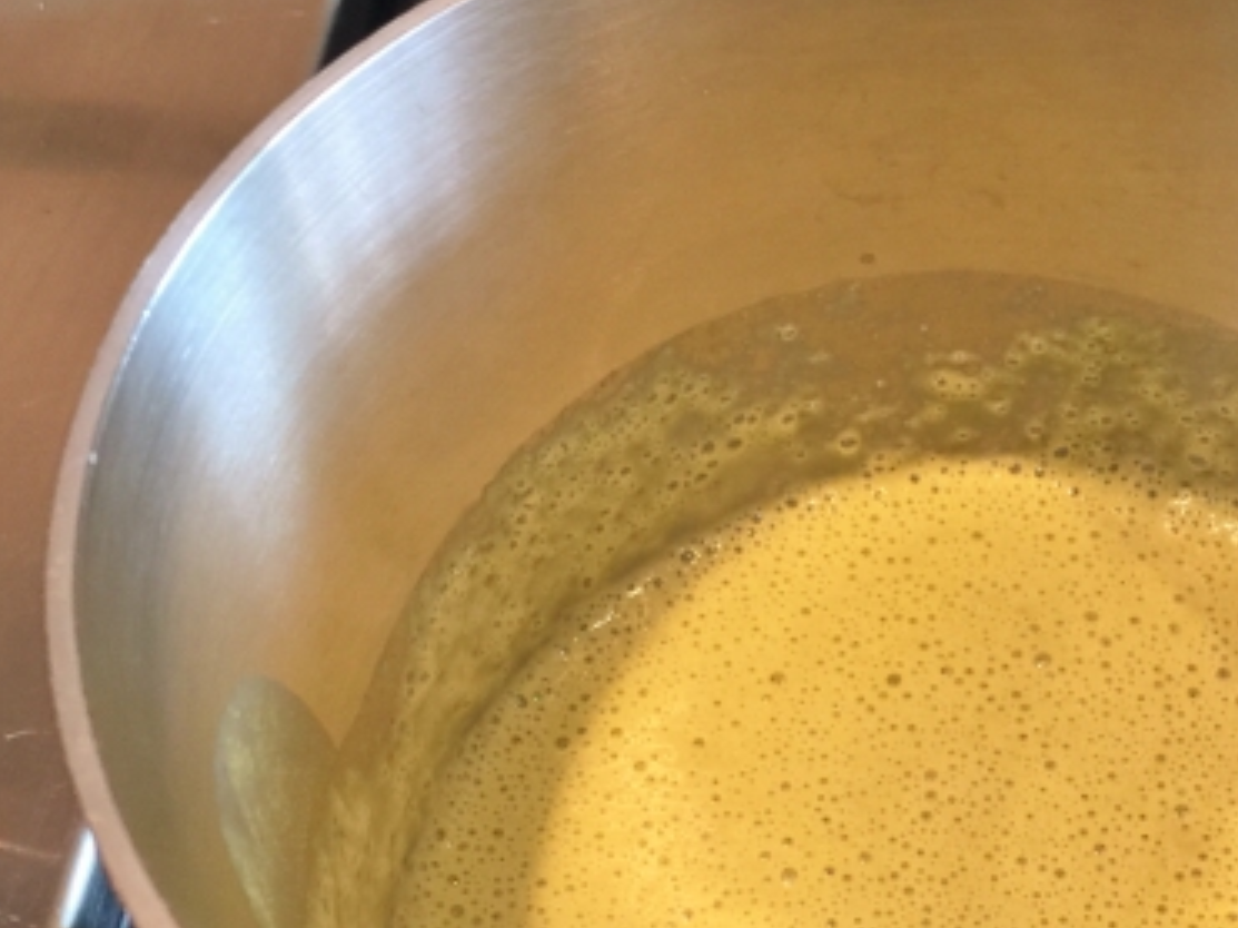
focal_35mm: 50
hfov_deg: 36.9
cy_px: 774
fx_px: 1788
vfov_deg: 28.3
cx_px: 988
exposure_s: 1/30
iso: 50
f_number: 2.2
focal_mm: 4.15
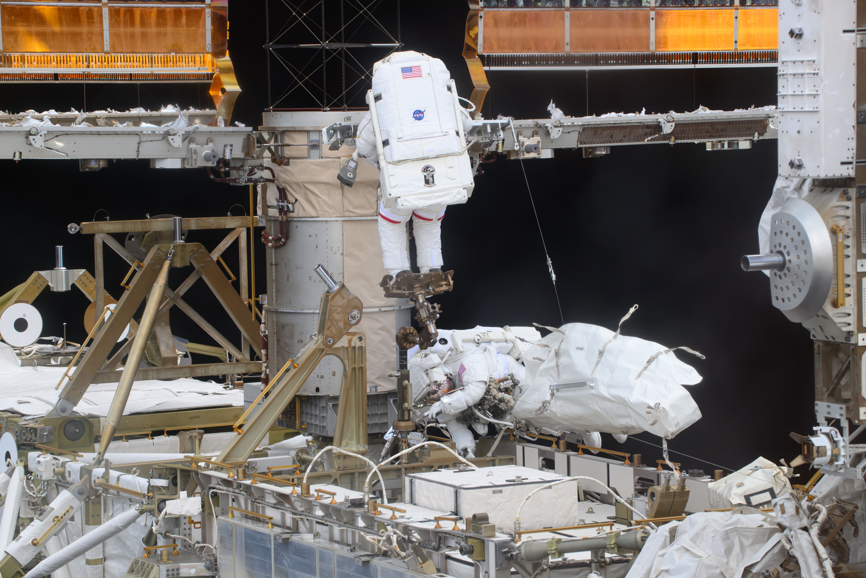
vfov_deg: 11.8
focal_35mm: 116
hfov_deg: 17.6
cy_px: 289
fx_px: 2790
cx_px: 433
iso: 1000
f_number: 11
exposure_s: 1/640
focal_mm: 116
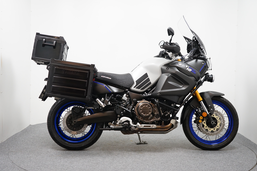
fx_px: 336
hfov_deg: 41.9
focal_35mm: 47
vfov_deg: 28.6
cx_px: 128
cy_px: 86
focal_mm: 47
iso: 1250
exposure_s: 1/60
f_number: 4.5
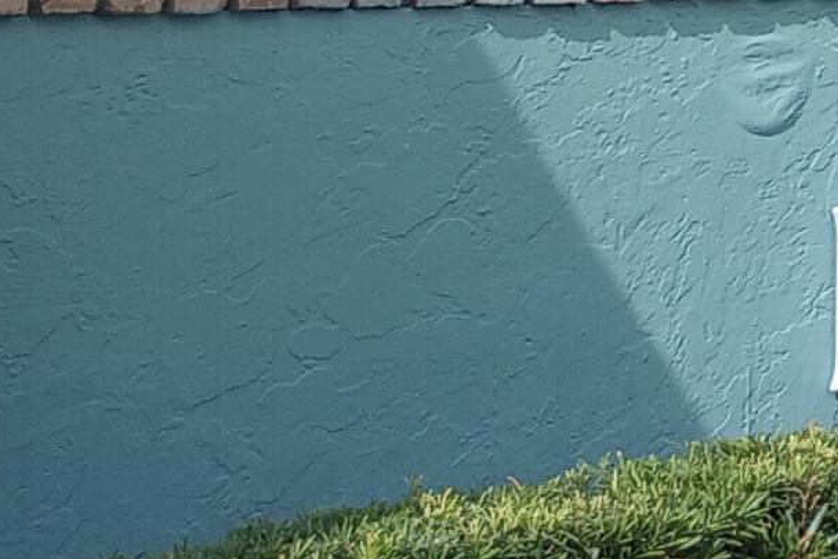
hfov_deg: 13.3
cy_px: -120
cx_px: 1327
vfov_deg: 9.4
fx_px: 3353
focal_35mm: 144
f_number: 1.8
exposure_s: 1/449
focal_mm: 4.27
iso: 109
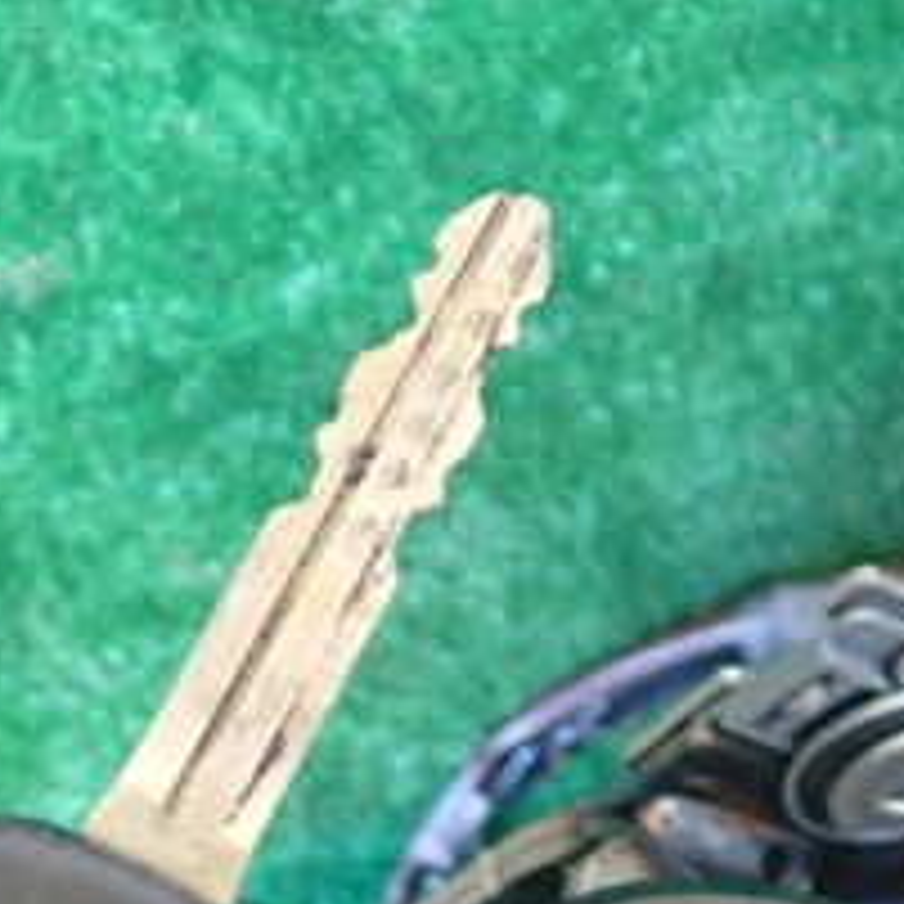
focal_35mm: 79
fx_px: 2334
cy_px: 931
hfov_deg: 21.8
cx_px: 270
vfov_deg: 21.1
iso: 500
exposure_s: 1/30
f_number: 2.3
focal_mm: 5.4
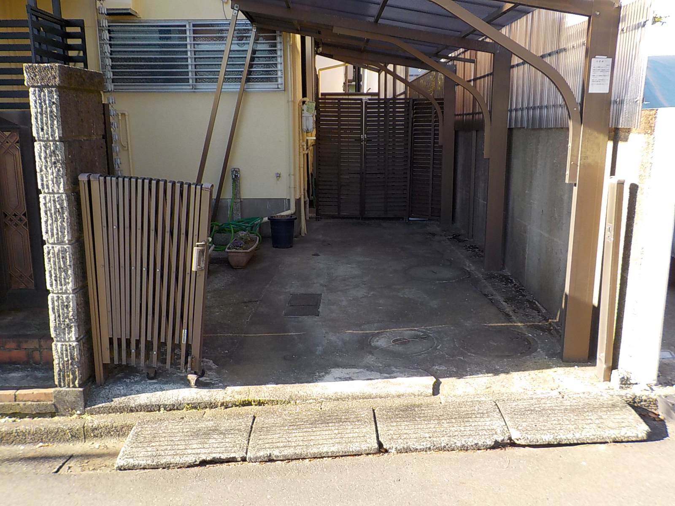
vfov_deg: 46.8
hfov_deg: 60.0
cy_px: 253
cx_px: 338
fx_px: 585
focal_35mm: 30
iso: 125
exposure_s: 1/200
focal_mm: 4.1
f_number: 3.3
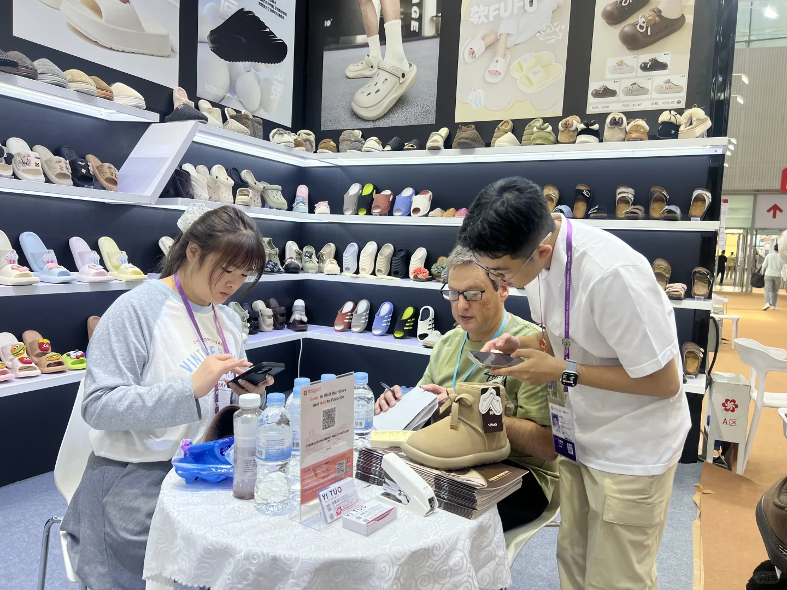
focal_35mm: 26
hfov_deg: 67.3
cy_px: 295
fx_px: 591
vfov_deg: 53.1
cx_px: 394
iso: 40
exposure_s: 1/100
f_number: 1.5
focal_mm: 5.7
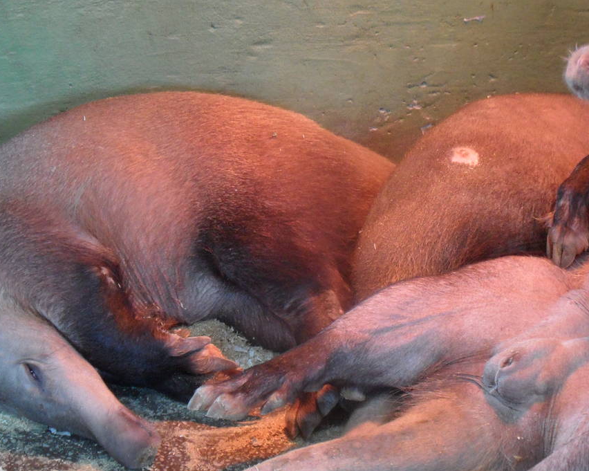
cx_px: 357
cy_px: 281
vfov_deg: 14.0
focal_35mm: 110
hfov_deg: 17.5
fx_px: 1917
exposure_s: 1/6
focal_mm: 10.3
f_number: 4
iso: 200
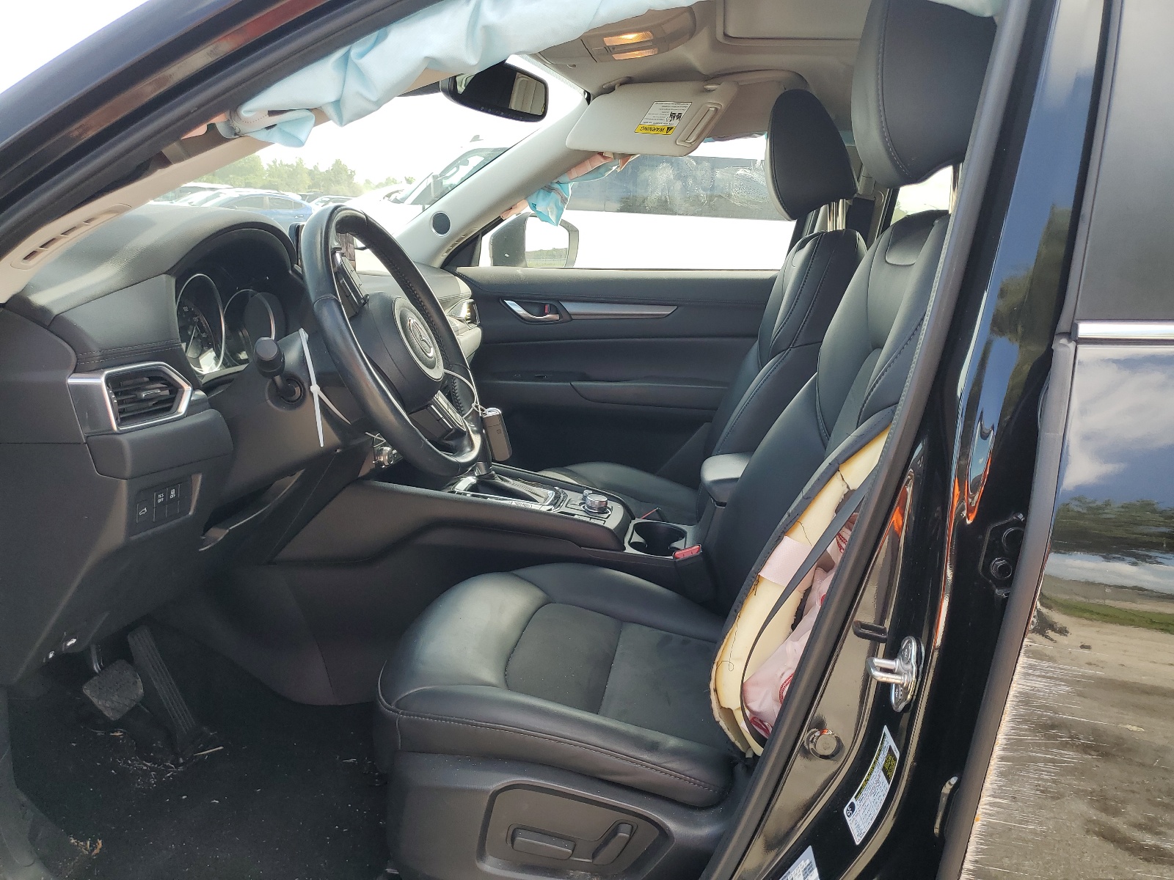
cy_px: 440
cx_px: 587
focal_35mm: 26
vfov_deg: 53.1
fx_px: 882
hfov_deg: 67.3
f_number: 1.5
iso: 50
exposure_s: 1/370
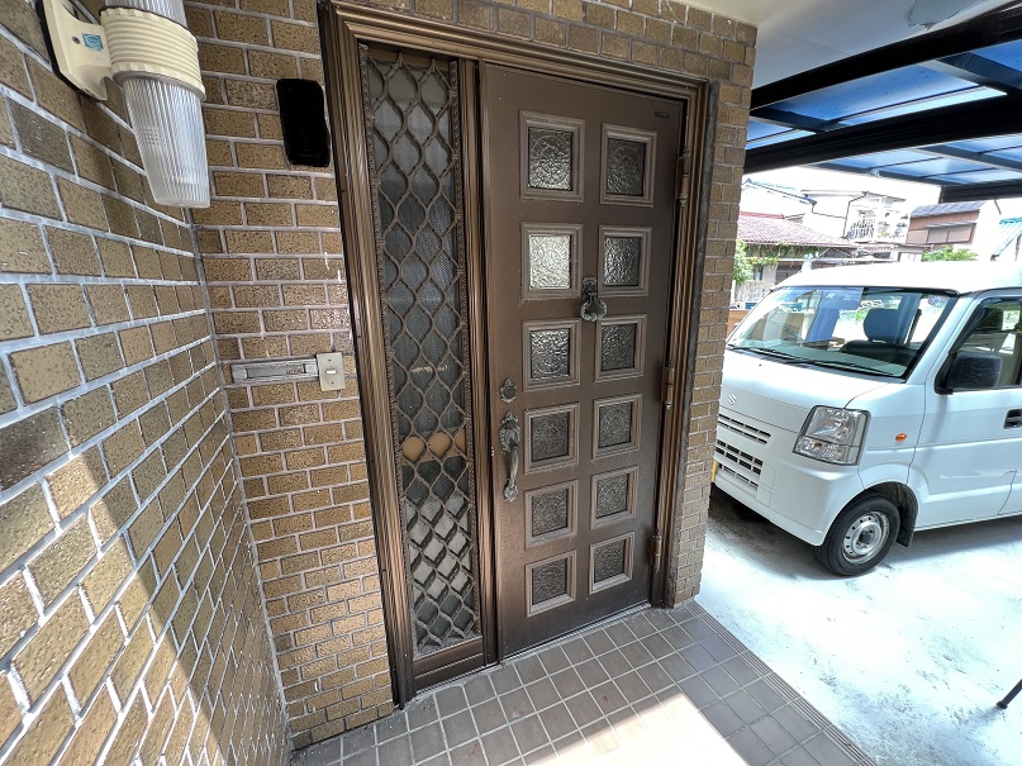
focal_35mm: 13
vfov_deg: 89.9
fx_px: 384
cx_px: 511
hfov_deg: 106.2
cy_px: 383
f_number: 1.8
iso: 50
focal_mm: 1.57
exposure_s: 1/99
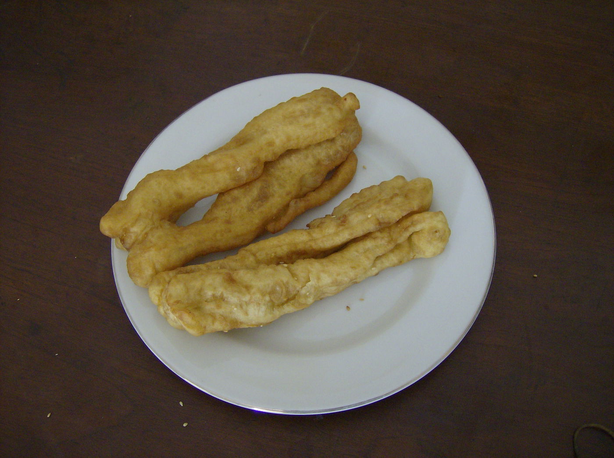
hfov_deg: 51.5
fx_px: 637
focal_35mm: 36
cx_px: 307
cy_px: 229
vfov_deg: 39.5
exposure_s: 1/62.3
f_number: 2.8
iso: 200
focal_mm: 6
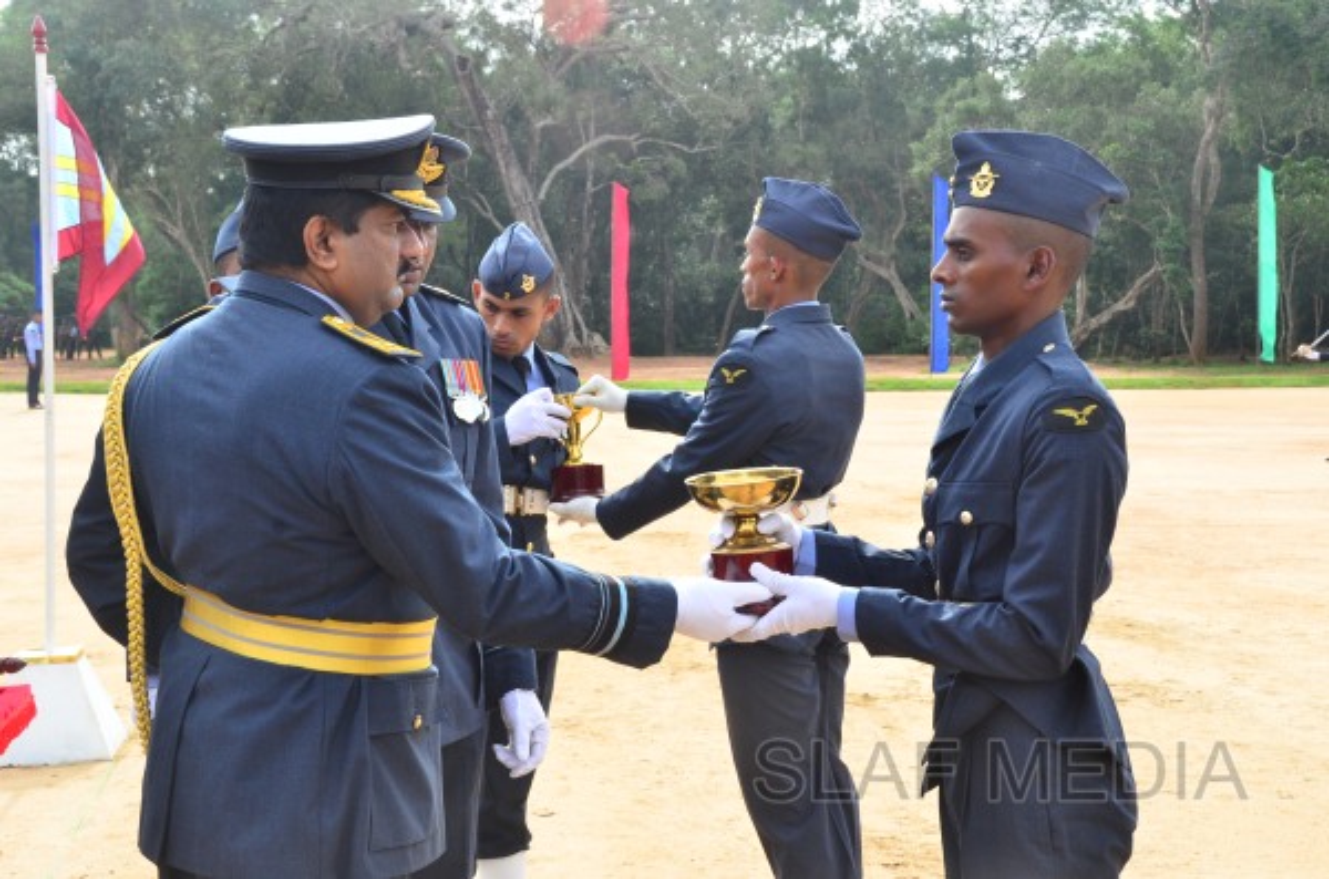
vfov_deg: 21.5
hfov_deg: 32.0
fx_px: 2320
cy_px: 440
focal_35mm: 63
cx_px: 664
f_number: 11
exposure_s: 1/125
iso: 320
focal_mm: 42
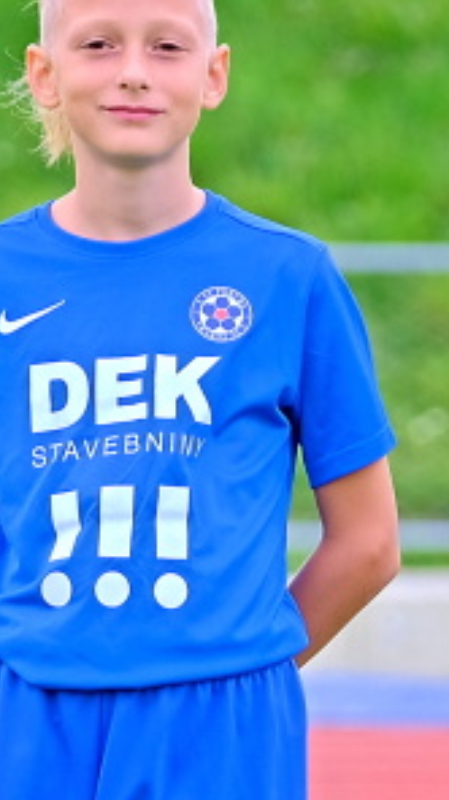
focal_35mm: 380
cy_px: 774
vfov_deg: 5.7
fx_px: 8061
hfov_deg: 3.2
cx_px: 101
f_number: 2.8
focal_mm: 102.2
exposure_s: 1/550
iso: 320
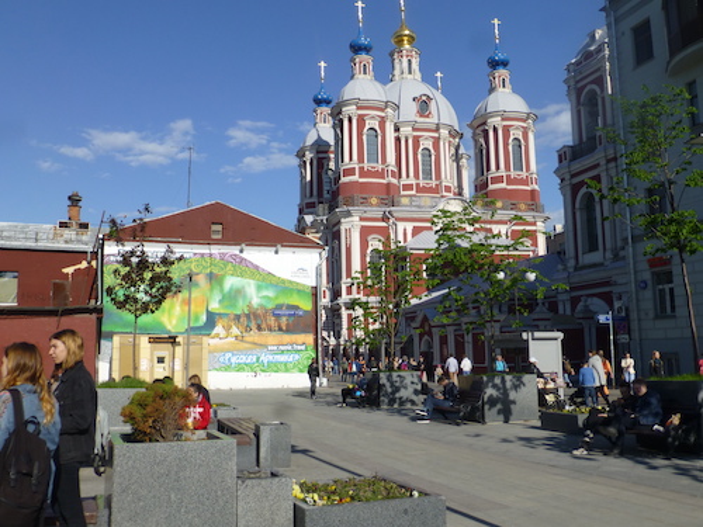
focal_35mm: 34
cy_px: 264
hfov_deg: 54.0
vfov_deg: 41.8
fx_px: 690
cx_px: 352
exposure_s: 1/1300
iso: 100
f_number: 3.7
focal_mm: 6.1
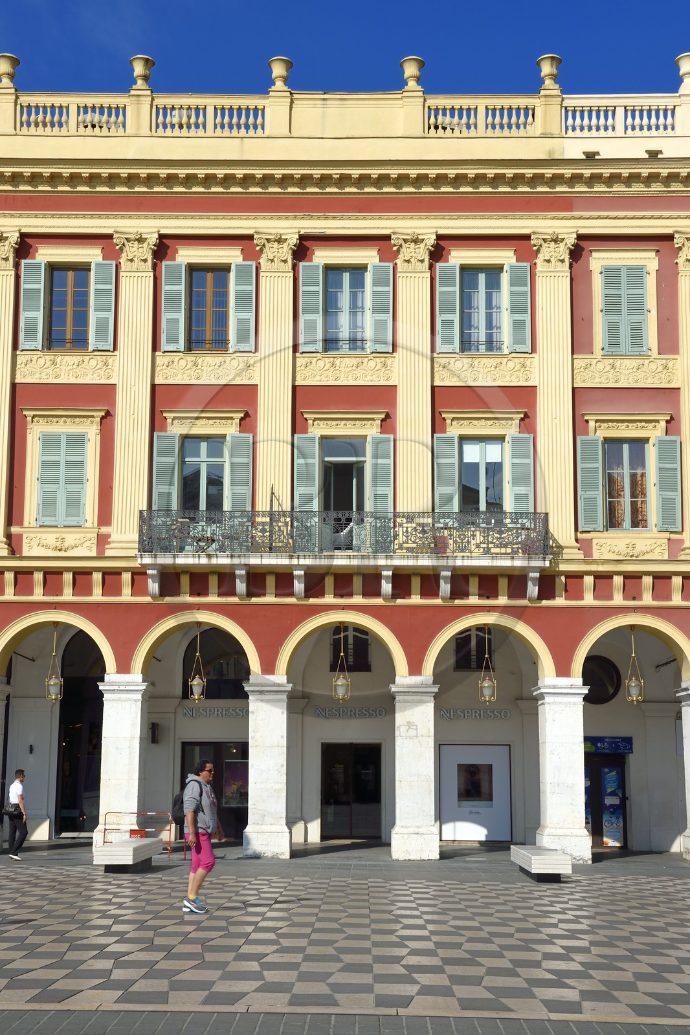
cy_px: 518
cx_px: 345
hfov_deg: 27.0
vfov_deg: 39.6
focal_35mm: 50
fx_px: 1438
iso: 200
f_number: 18
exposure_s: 1/160
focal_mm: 50
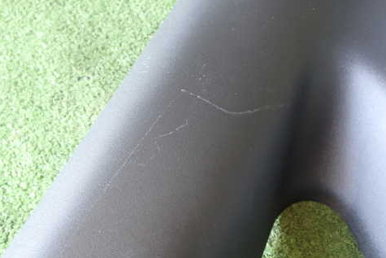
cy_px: 138
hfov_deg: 46.3
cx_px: 173
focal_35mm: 42
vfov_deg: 31.9
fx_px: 450
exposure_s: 1/30
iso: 250
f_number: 2.4
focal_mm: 5.79
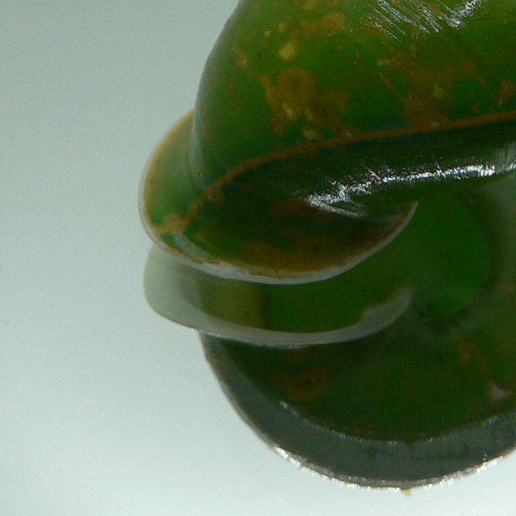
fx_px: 1349
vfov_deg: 21.1
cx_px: 350
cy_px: 27
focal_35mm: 80
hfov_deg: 21.6
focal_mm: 4.6
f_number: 2.8
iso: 80
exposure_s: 1/80
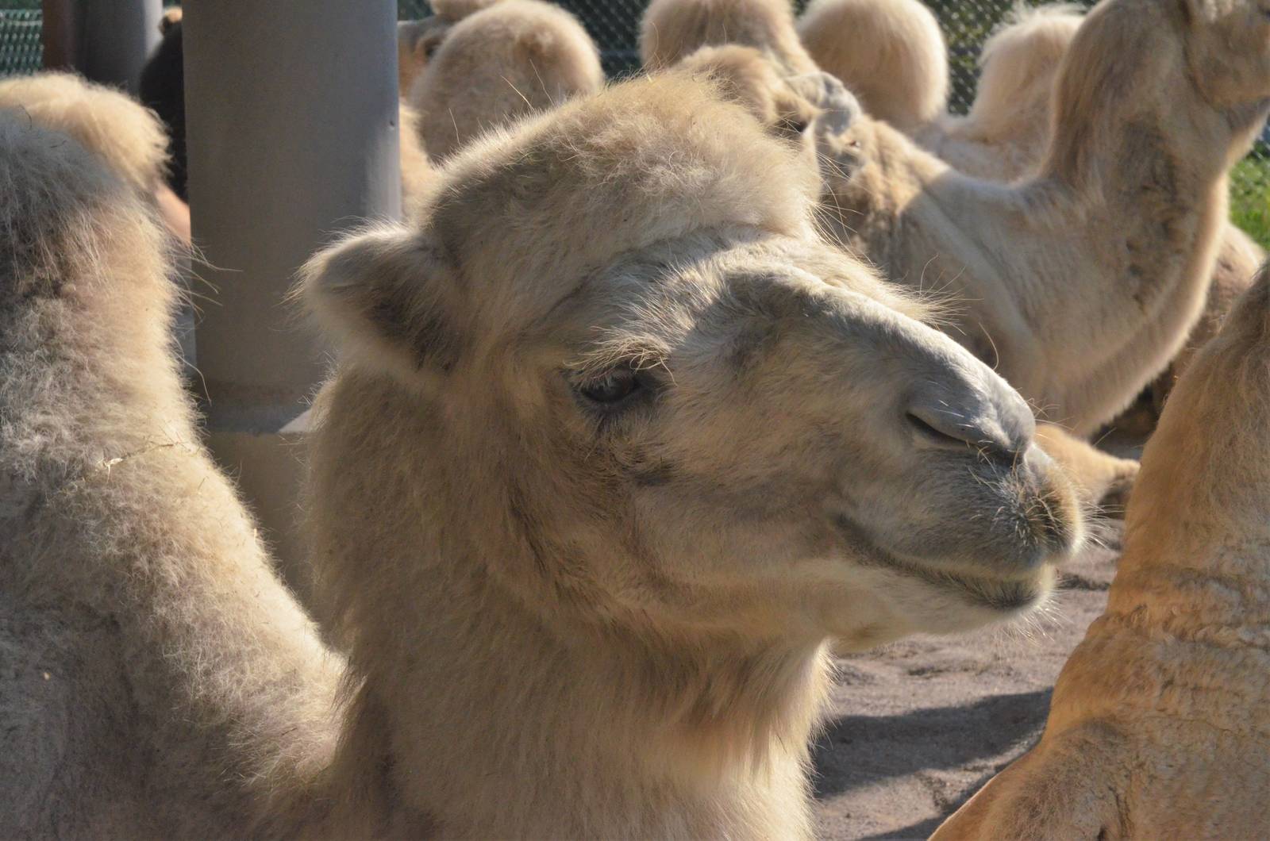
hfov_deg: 19.5
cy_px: 420
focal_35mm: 105
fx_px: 3697
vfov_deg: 13.0
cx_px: 635
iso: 2500
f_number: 11
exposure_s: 1/2000
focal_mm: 70
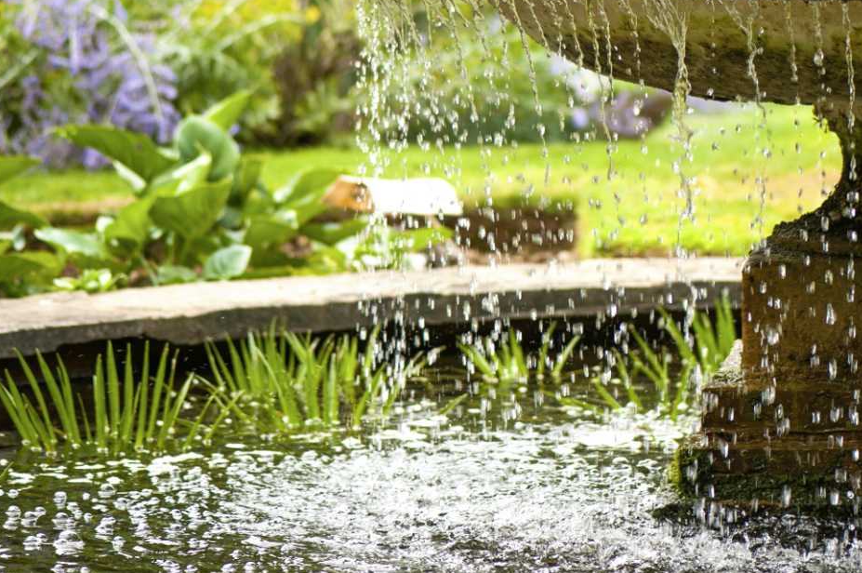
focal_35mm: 232
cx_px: 708
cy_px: -2
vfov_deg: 5.9
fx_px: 5549
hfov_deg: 8.9
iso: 100
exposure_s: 1/250
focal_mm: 105
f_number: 2.8
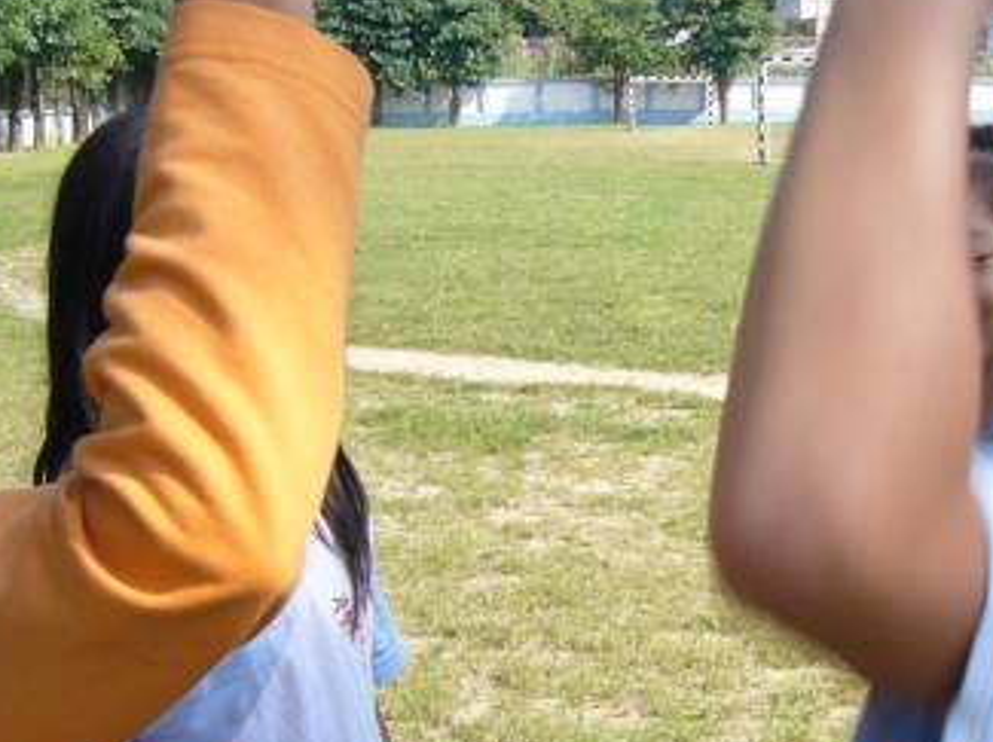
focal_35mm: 69
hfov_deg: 27.8
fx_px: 1977
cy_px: 531
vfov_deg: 21.1
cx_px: 746
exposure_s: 1/160
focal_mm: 4.6
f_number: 5.6
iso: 80
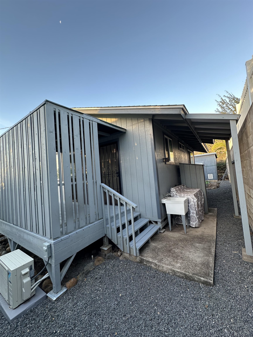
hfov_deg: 85.7
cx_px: 126
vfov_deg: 102.1
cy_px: 168
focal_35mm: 14
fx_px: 136
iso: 64
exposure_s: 1/99
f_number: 2.2
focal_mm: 2.22
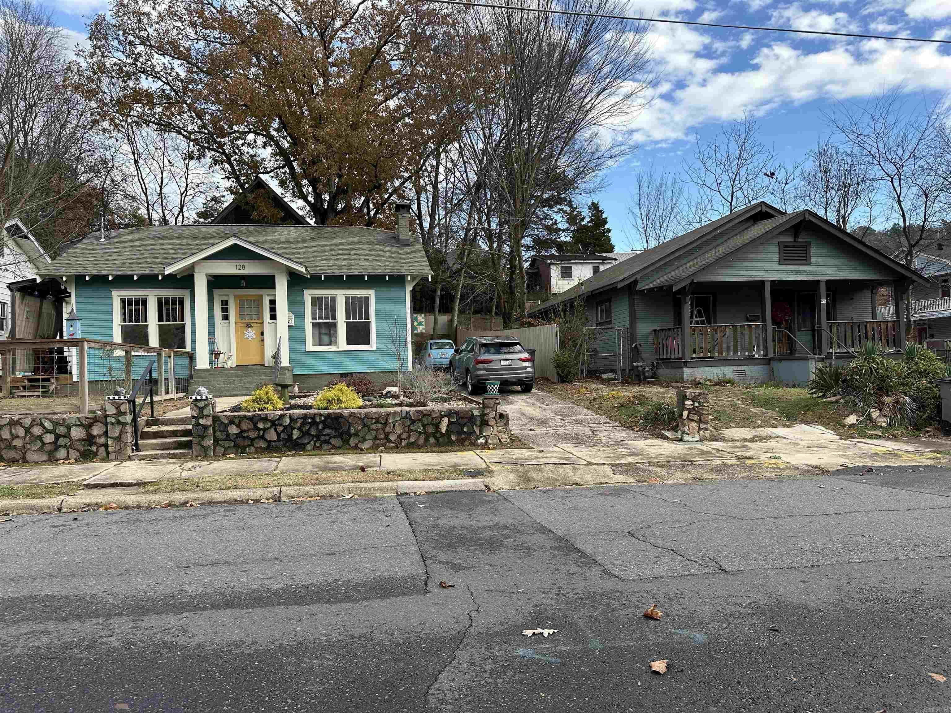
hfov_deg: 71.6
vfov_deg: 56.8
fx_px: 659
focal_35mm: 24
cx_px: 476
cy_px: 356
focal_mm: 6.86
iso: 80
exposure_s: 1/943
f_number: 1.78
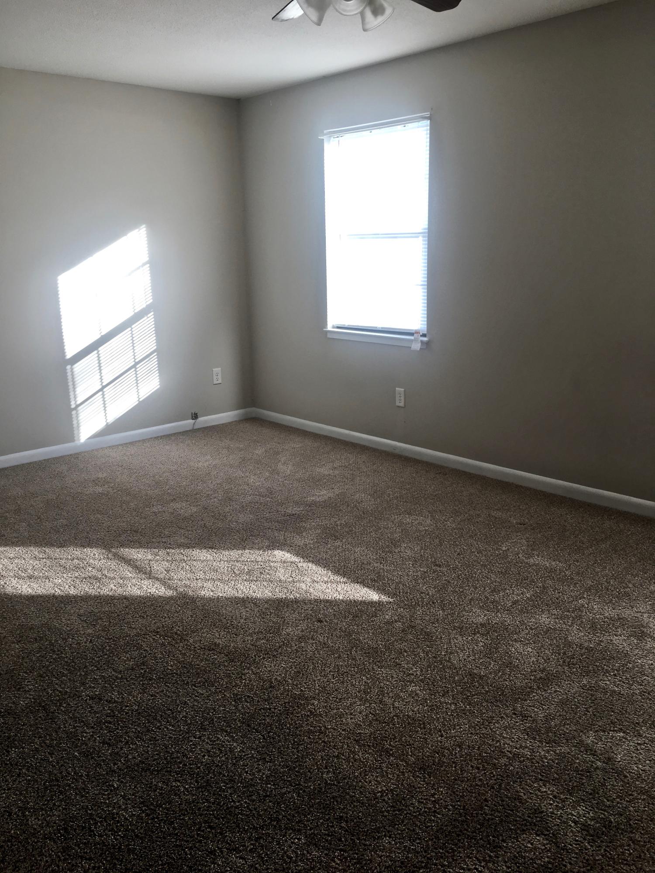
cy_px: 436
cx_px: 328
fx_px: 732
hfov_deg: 48.2
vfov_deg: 61.7
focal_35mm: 29
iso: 25
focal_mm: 4.15
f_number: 2.2
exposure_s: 1/52
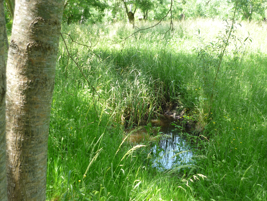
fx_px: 339
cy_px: 100
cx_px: 134
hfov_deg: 42.9
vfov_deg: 32.9
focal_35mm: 44
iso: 100
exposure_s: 1/80
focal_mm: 7.2
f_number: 3
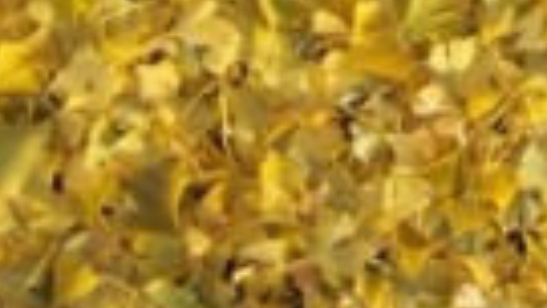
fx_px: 1755
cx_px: 561
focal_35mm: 121
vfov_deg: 9.6
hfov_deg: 17.3
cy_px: -225
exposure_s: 1/125
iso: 100
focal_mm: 8
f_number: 2.8
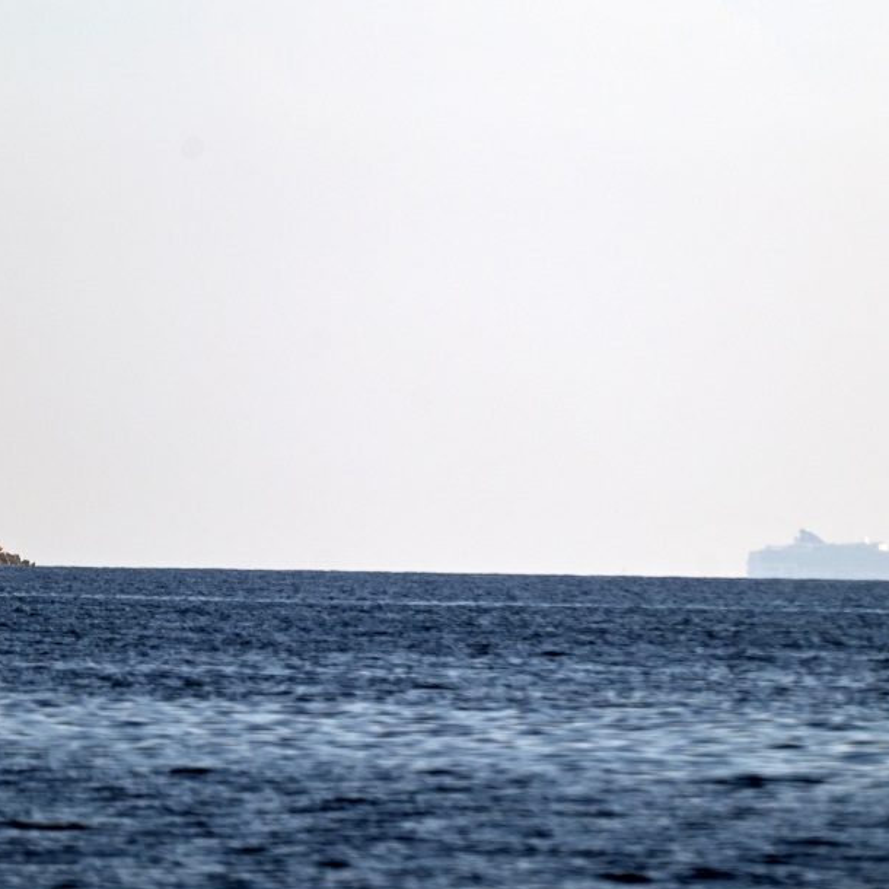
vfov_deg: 3.2
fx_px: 15777
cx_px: 474
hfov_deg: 3.2
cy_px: 399
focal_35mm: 543
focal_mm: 300
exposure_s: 1/1000
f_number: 5.6
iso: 160
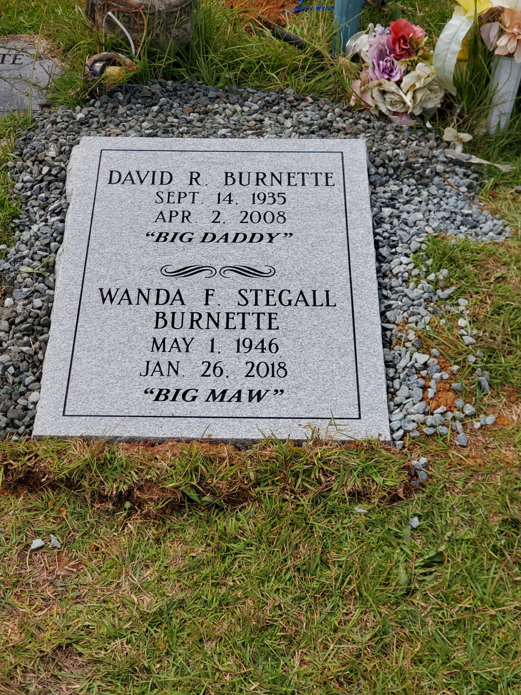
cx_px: 260
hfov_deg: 28.0
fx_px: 1044
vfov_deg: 36.8
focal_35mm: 52
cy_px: 348
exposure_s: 1/577
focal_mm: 6
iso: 50
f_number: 2.4
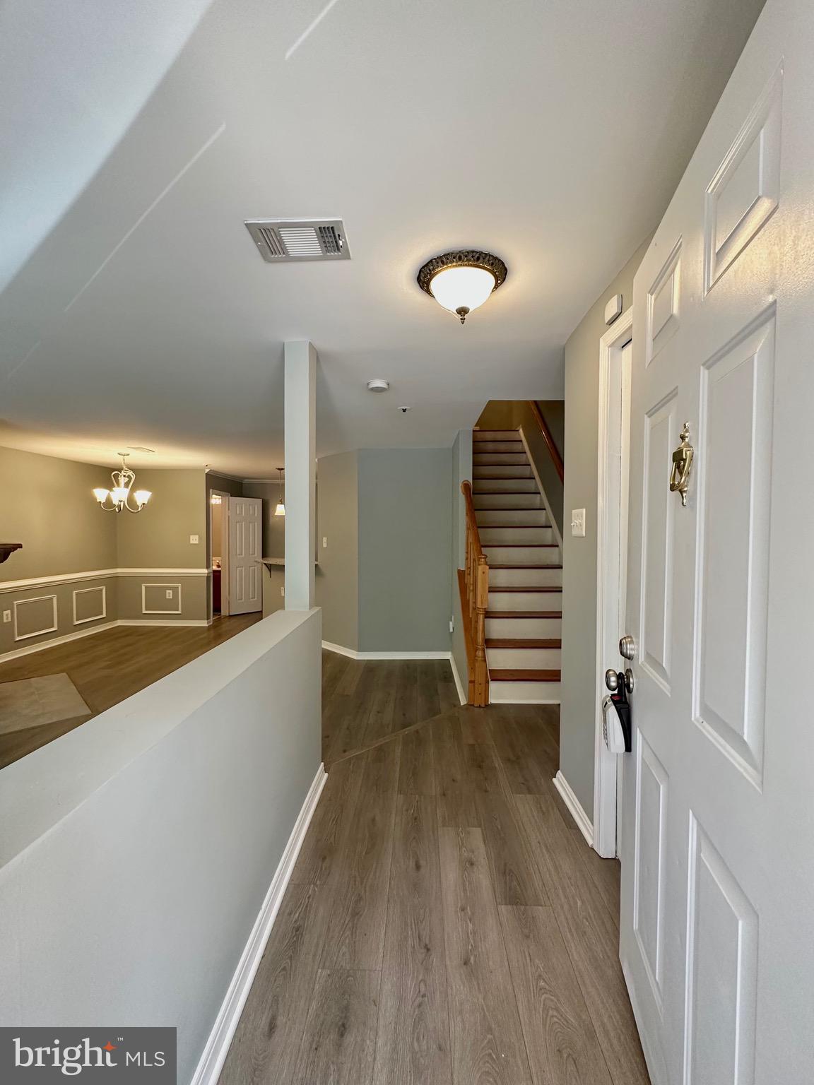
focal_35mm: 14
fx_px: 439
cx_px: 407
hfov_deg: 85.7
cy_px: 542
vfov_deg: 102.1
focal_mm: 2.22
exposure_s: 1/120
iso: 250
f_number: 2.2
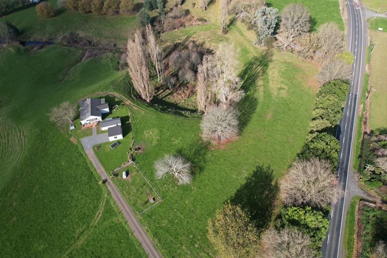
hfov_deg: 78.6
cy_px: 129
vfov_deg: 57.2
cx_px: 194
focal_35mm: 22
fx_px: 236
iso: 100
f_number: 2.8
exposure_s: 1/240
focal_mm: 8.38
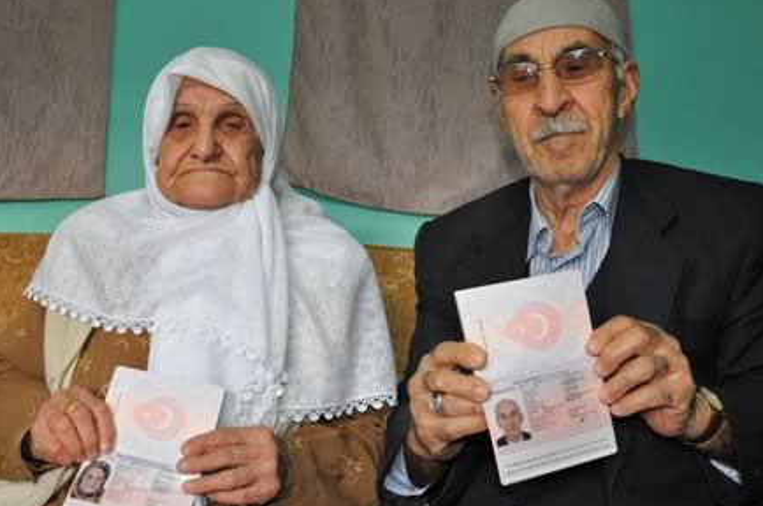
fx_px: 804
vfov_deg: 34.9
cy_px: 255
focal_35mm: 38
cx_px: 376
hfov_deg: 50.8
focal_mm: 22
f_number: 3.8
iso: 800
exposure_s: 1/60
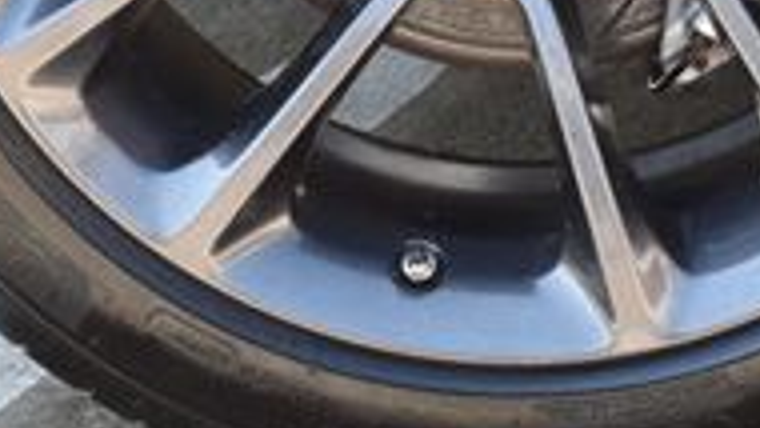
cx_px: 648
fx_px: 2983
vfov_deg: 8.0
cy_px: -232
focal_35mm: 148
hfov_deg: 14.4
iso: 220
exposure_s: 1/125
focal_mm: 28
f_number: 5.6
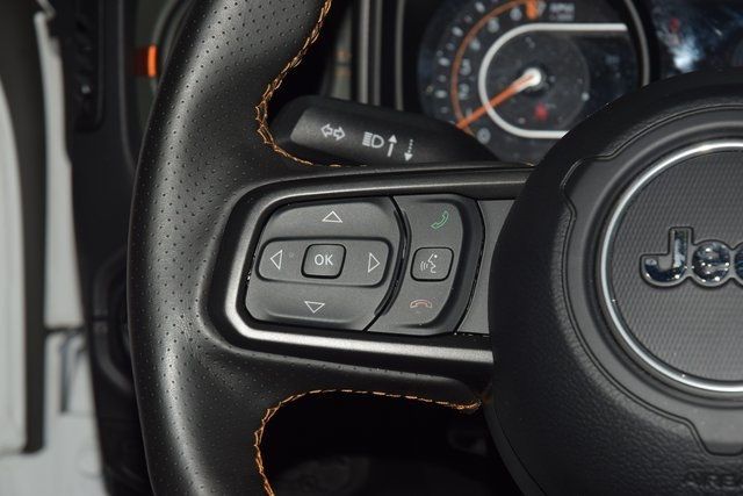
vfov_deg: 13.0
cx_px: 372
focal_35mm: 105
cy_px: 248
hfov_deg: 19.5
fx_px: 2167
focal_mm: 70
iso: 100
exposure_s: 1/125
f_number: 8
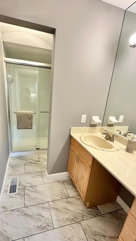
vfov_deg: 95.8
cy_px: 129
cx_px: 58
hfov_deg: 63.6
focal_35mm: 17
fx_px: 109
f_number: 2.2
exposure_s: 1/120
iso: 250
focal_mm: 2.22
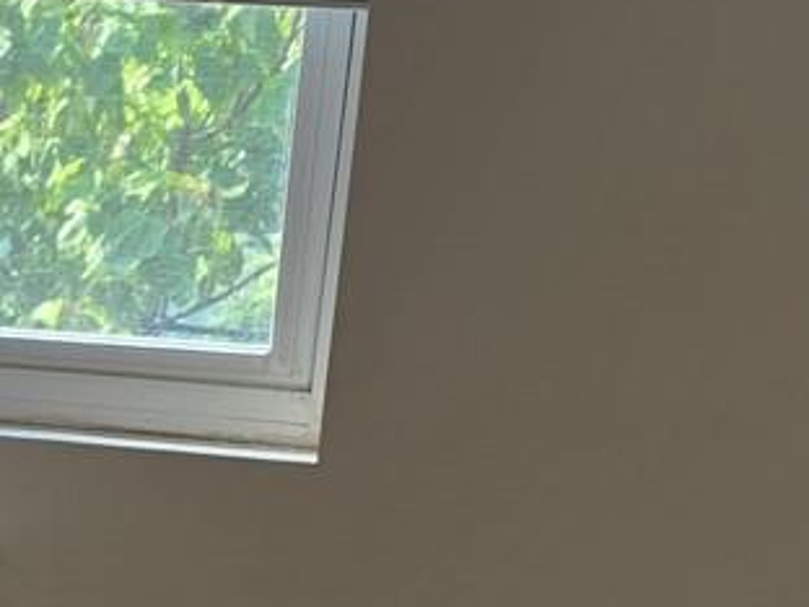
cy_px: 669
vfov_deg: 9.7
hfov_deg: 10.6
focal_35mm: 151
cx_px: -1328
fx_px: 3529
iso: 12
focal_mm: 6.3
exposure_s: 1/120
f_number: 1.7
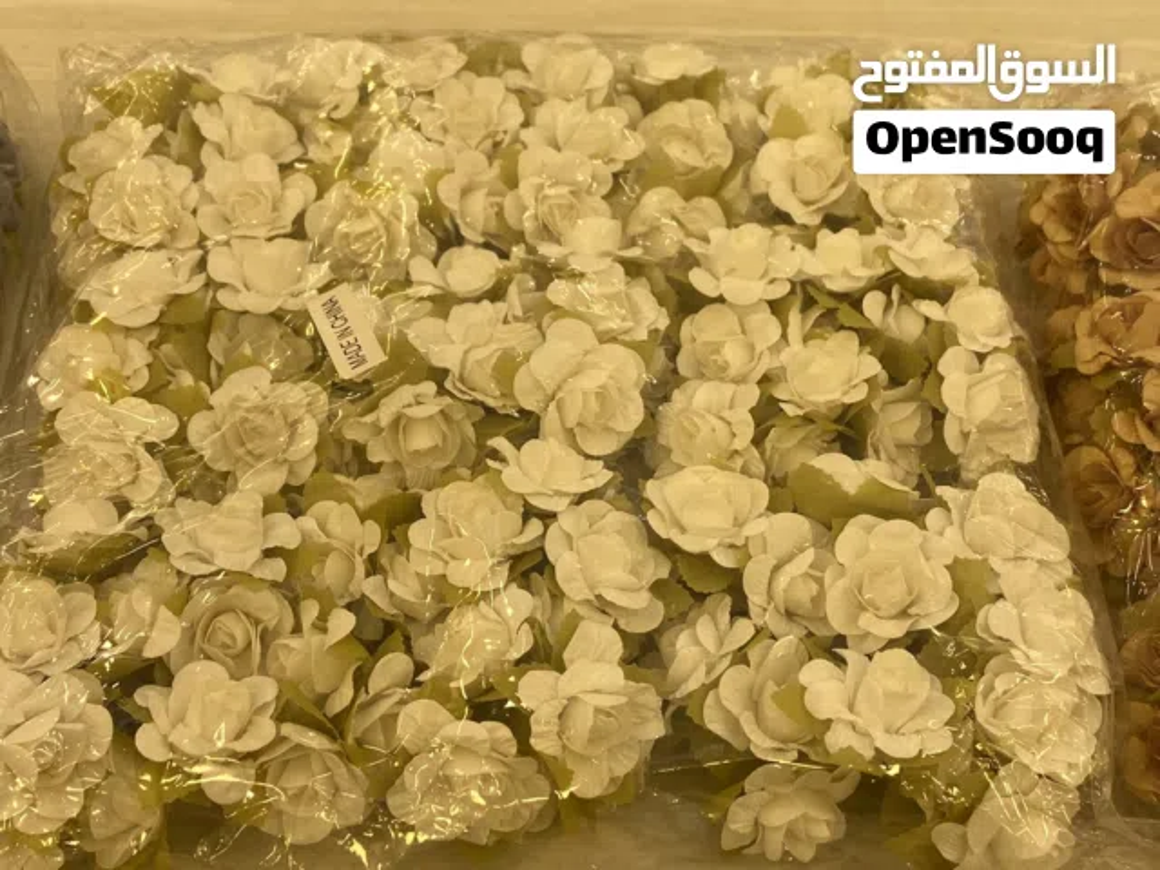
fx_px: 871
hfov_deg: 67.3
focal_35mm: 26
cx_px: 580
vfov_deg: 53.1
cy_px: 435
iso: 32
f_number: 1.8
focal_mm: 4.25
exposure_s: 1/370
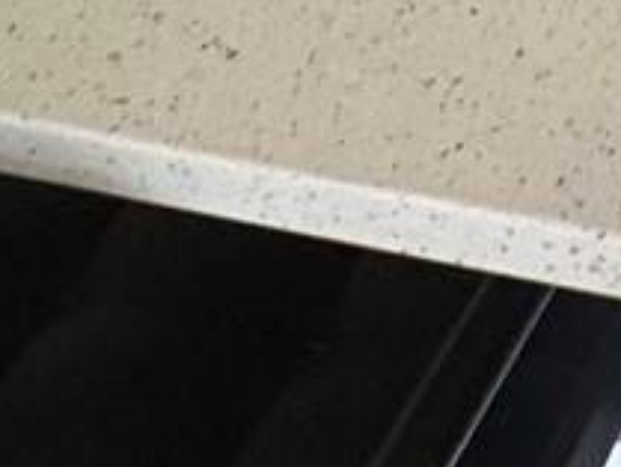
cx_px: 1367
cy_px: -1169
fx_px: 1921
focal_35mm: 107
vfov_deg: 9.1
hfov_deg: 14.2
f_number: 2.2
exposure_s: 1/120
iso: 80
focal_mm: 2.22
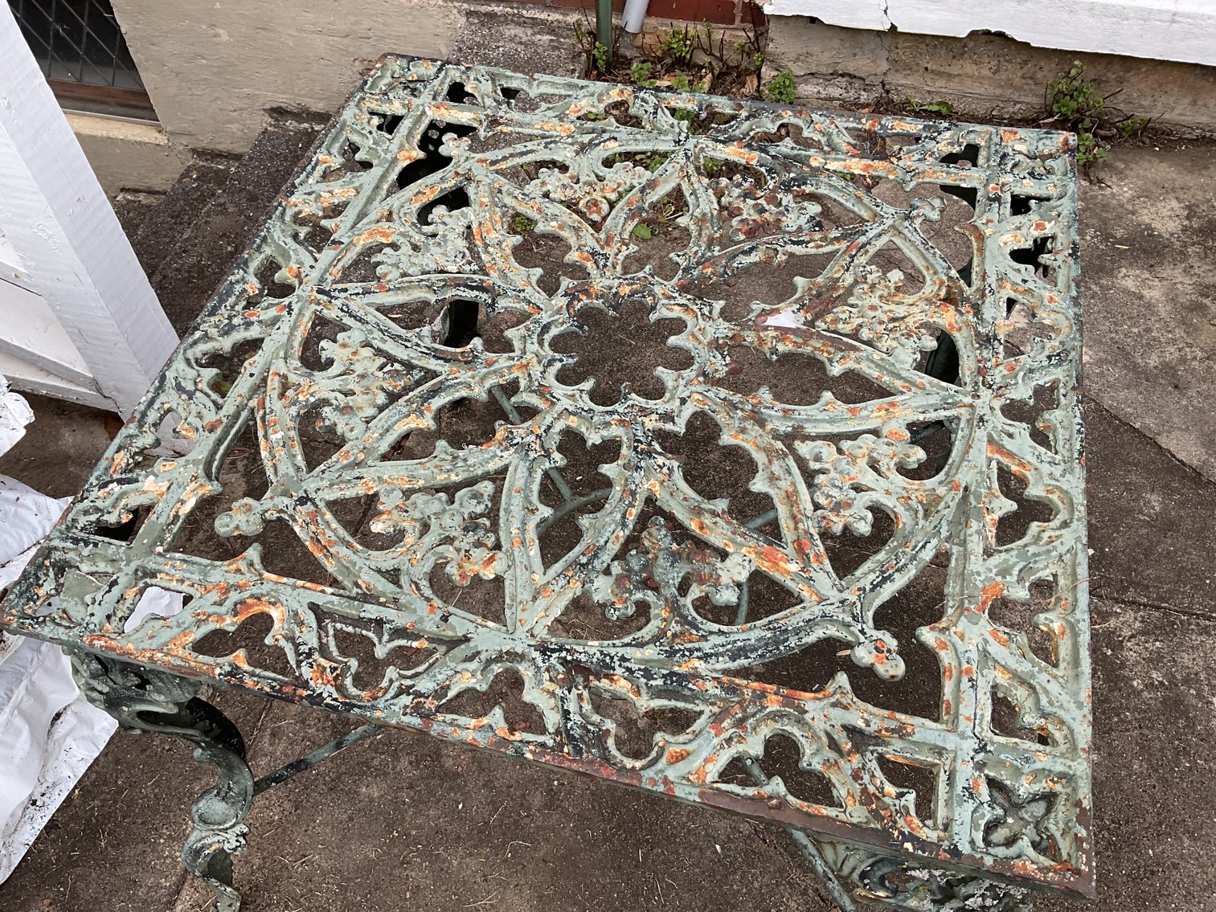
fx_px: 1019
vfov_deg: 48.2
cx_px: 608
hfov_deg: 61.7
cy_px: 456
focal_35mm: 29
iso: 16
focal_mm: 3
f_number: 1.8
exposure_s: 1/226
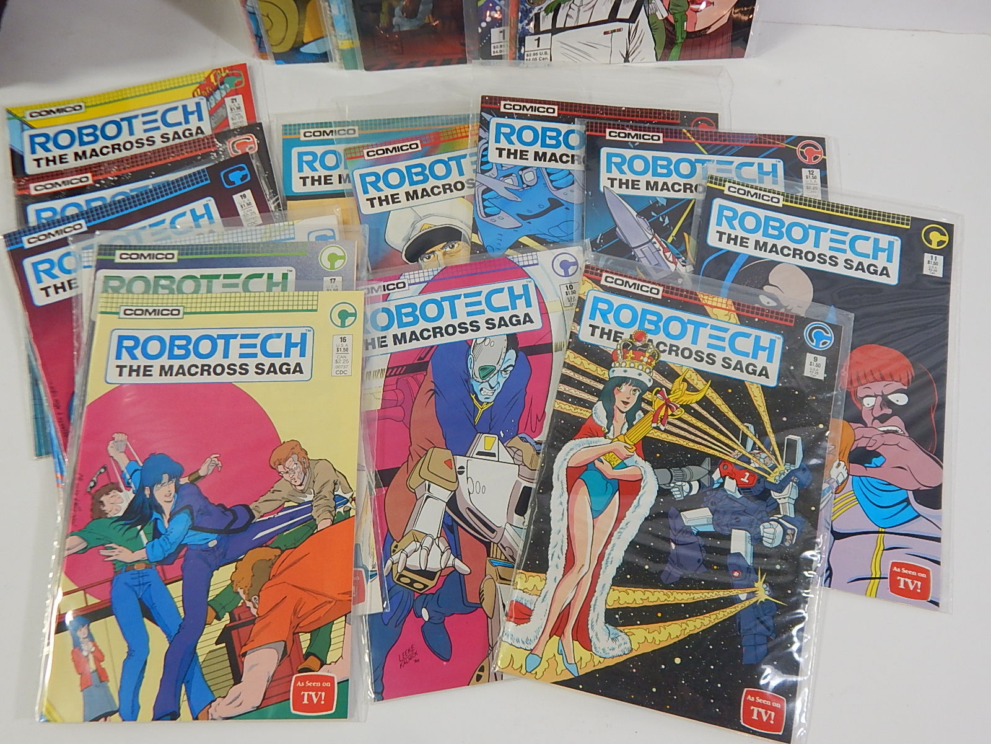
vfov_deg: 49.7
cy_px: 372
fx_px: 802
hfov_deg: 63.4
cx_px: 496
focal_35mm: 28
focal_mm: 5.1
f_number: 3.2
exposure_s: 1/30
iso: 160
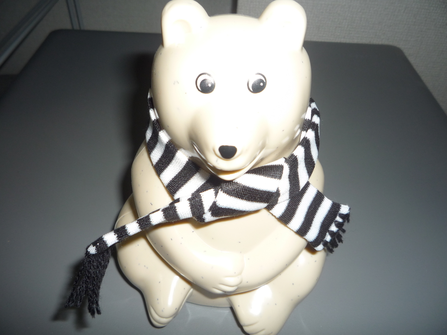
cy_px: 168
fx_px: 387
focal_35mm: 30
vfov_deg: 46.8
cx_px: 224
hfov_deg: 60.0
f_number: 4
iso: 100
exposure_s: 1/30
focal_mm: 5.2
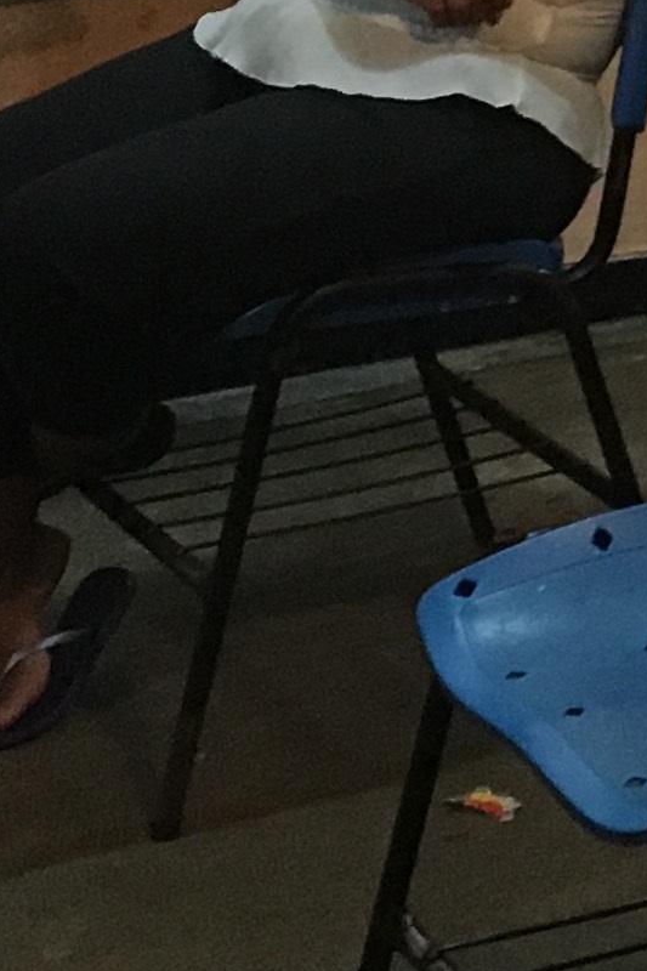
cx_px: 1294
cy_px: -367
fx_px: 4099
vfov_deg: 13.0
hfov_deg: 8.6
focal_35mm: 152
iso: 200
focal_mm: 4.15
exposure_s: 1/15
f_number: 2.2
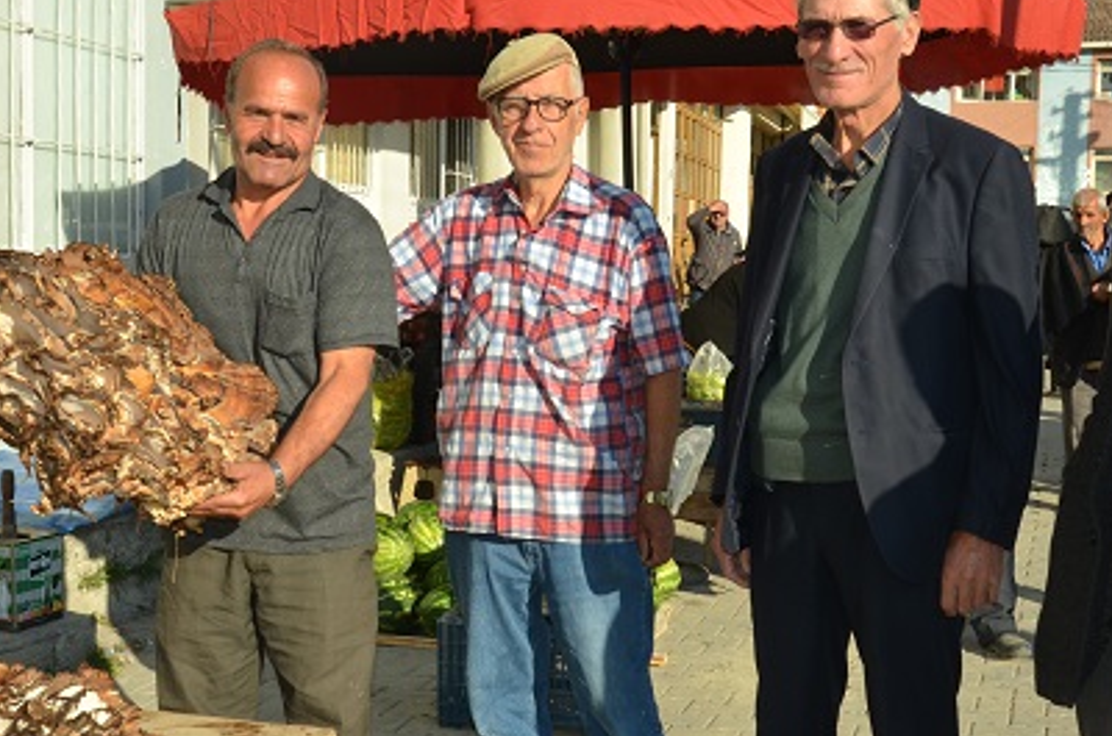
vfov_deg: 24.9
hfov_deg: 36.9
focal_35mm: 54
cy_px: 424
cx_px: 564
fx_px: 1665
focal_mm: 24
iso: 250
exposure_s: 1/250
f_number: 11
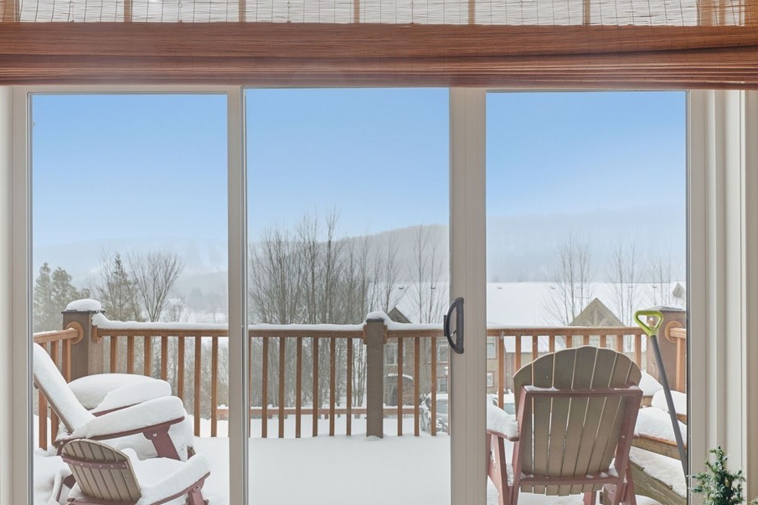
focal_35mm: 24
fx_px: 515
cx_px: 394
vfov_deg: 52.1
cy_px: 286
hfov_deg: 72.6
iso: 100
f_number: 8
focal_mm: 20.4
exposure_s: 1/4000
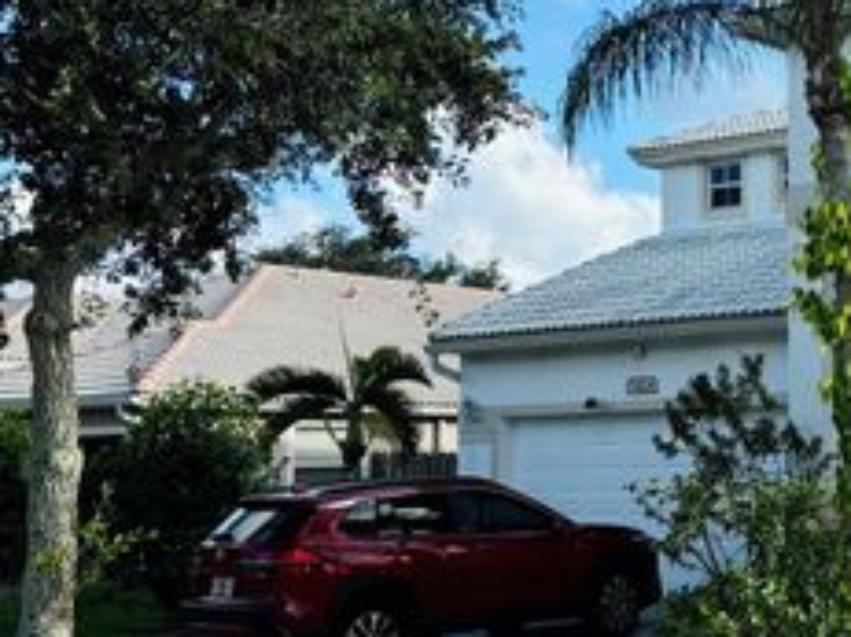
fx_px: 1646
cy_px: 282
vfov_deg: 21.9
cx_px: 917
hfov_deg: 26.8
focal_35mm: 67
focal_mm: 5.96
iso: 50
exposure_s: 1/2062
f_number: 1.6
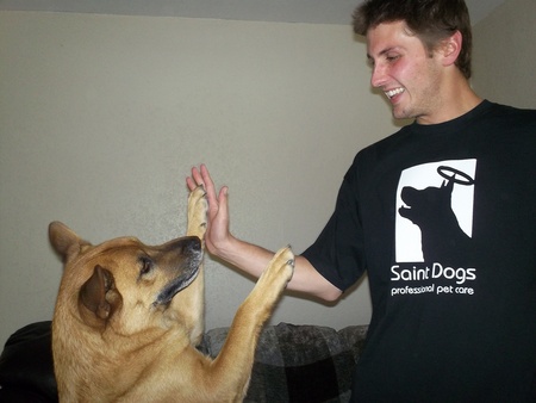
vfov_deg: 37.8
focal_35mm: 38
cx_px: 268
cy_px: 202
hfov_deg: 49.0
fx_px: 589
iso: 160
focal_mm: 6.3
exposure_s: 1/60
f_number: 4.5
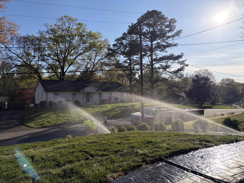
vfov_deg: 53.1
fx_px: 183
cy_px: 92
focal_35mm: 26
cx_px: 122
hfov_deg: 67.3
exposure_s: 1/3831
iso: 50
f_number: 1.6
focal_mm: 5.96
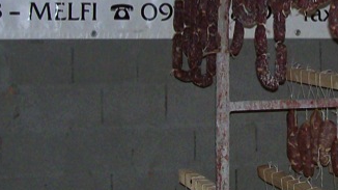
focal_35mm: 77
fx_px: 690
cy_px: 28
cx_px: 212
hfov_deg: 27.4
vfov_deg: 15.5
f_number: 2.7
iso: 140
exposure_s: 1/15
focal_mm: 6
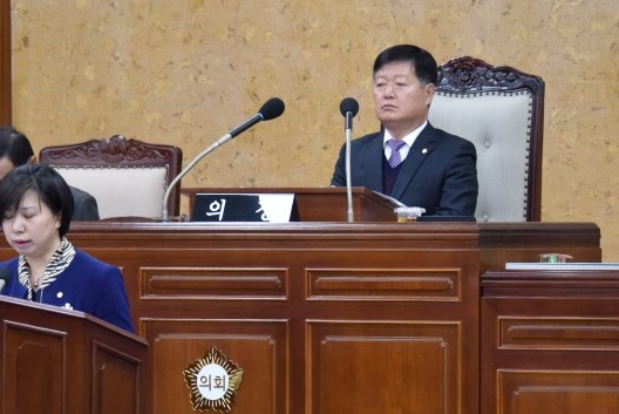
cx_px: 273
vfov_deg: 5.6
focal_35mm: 244
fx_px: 4199
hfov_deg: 8.4
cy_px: 223
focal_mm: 112
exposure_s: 1/125
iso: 2500
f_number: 5.6
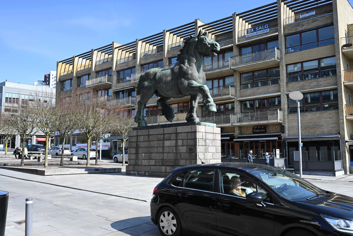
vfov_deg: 37.9
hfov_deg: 54.4
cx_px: 176
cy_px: 118
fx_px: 343
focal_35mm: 35
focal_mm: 35
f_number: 5
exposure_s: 1/3200
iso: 800
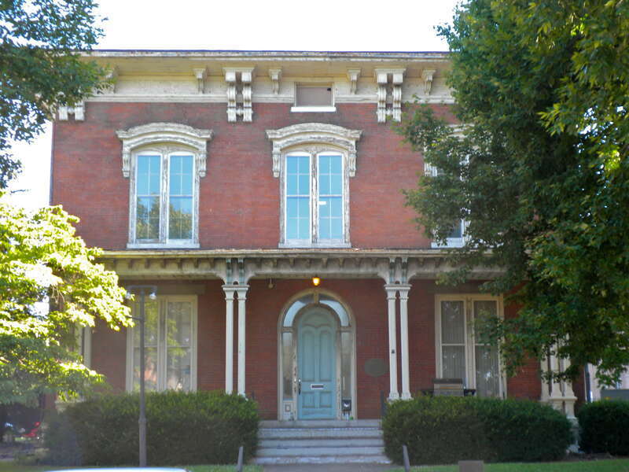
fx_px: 945
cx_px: 314
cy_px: 236
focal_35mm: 52
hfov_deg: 36.8
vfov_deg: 28.0
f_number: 4.3
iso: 64
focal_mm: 9.1
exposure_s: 1/30.3
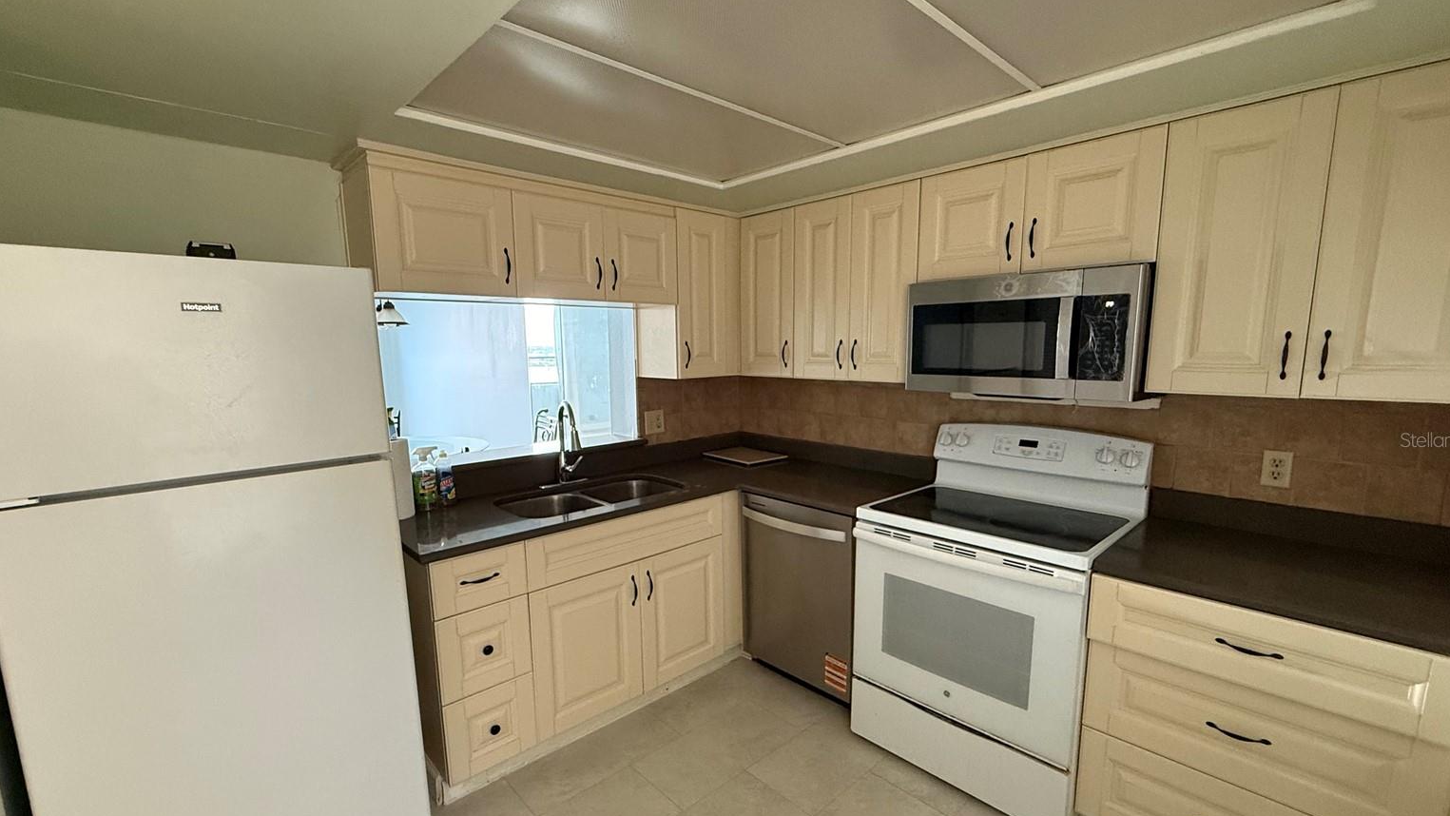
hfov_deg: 99.4
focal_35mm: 16
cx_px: 729
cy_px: 439
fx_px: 615
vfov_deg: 67.0
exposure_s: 1/60
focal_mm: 2.22
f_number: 2.2
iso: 500
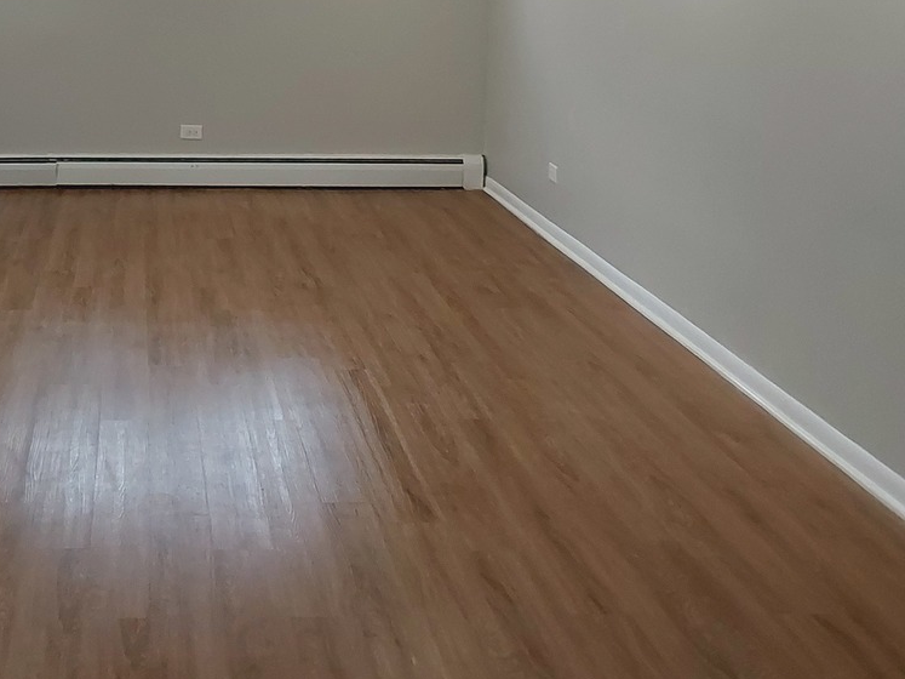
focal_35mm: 54
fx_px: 1412
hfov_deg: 34.0
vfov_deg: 26.4
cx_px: 130
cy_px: 108
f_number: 1.9
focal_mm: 2.91
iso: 80
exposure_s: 1/60
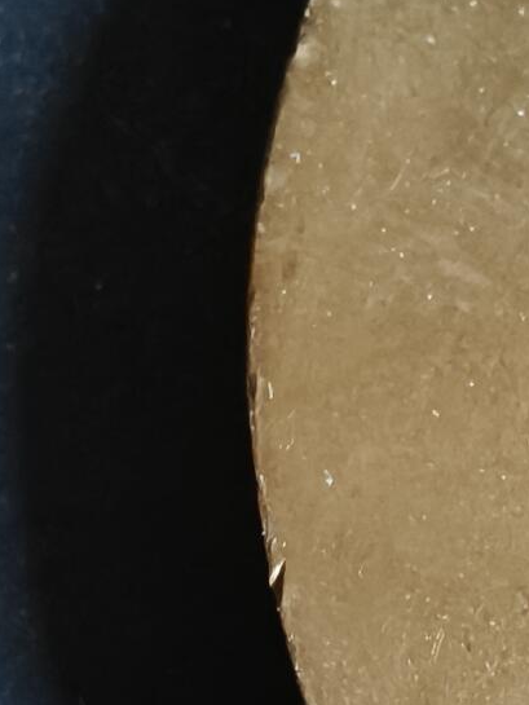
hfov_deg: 17.9
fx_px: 1548
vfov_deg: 21.5
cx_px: 724
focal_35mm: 76
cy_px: 1054
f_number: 2
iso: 5000
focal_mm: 2.32
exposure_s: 1/20
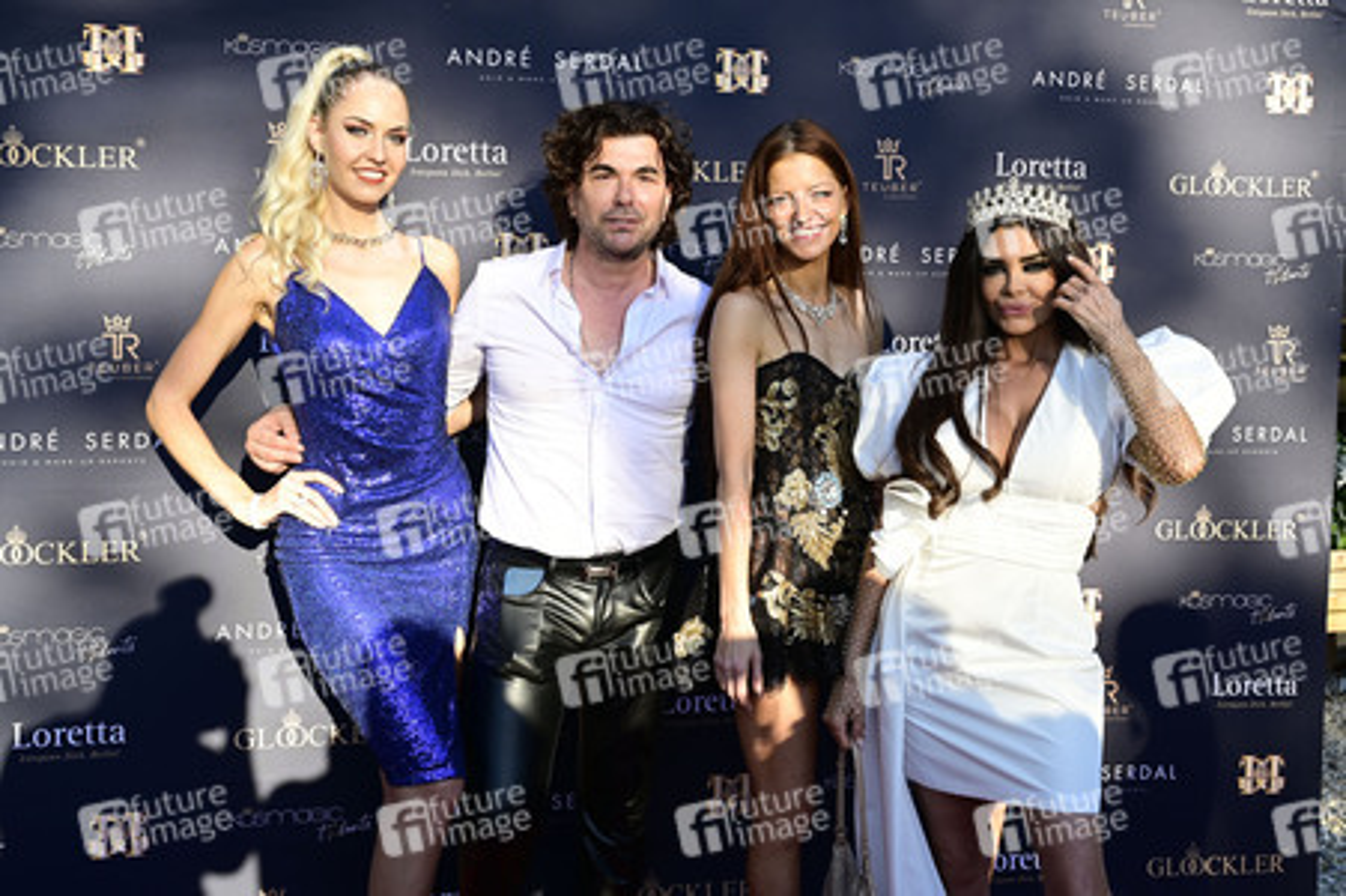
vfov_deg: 39.9
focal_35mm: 33
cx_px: 673
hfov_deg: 57.3
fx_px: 1233
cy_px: 448
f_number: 6.3
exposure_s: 1/160
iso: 160
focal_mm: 33
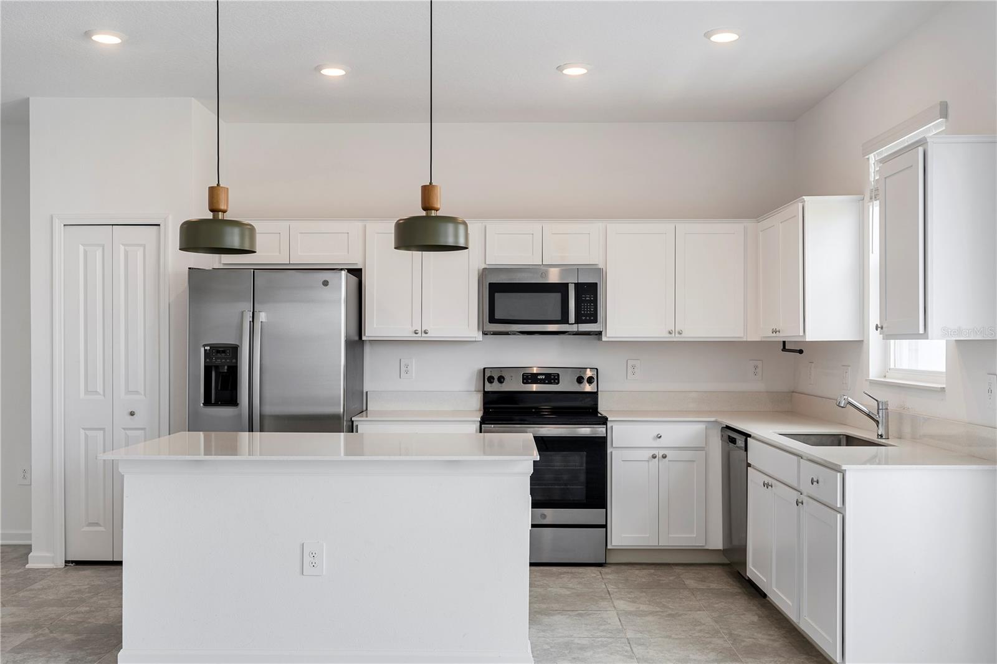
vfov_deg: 37.8
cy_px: 332
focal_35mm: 35
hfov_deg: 54.4
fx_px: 969
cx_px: 498
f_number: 9
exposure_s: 1/2
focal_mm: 35
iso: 100
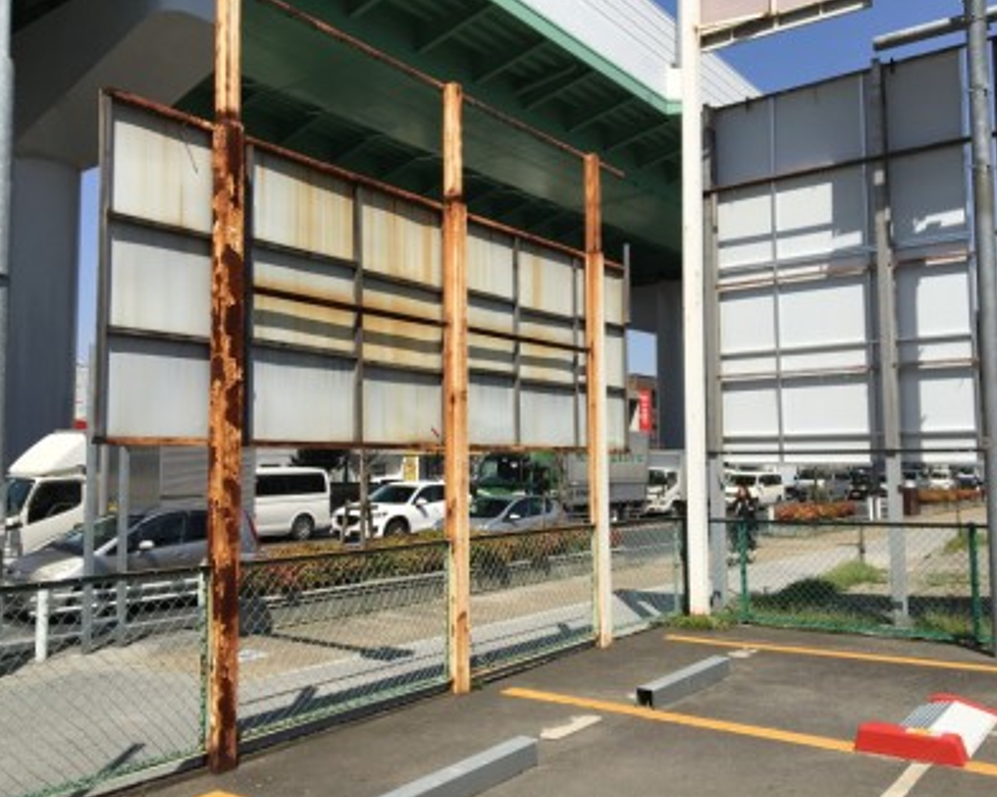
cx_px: 490
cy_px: 392
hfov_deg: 57.2
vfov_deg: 47.1
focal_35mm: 31
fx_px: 914
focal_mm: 4.15
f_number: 2.2
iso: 25
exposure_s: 1/2404
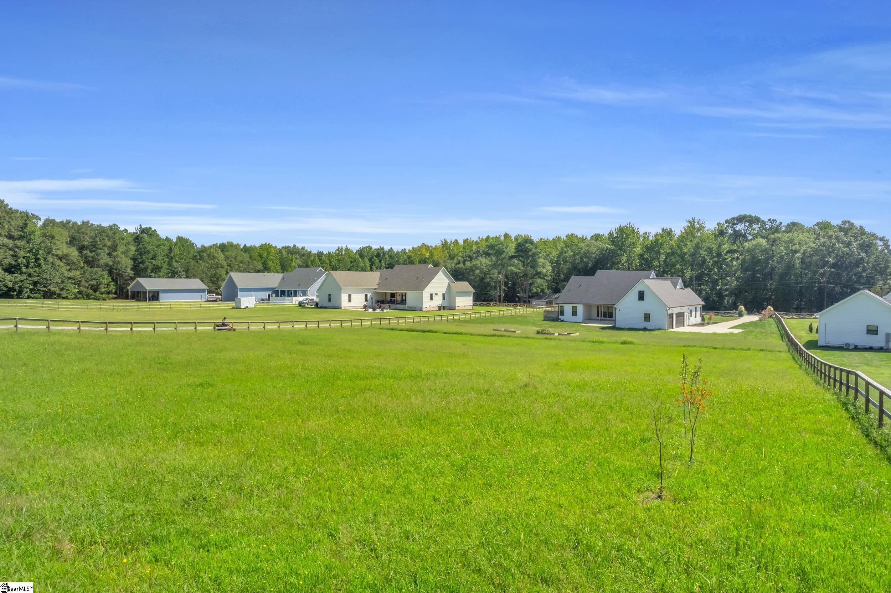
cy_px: 296
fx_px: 544
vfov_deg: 57.2
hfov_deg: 78.6
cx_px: 446
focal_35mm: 22
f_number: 2.8
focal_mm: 8.38
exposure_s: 1/400
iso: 100
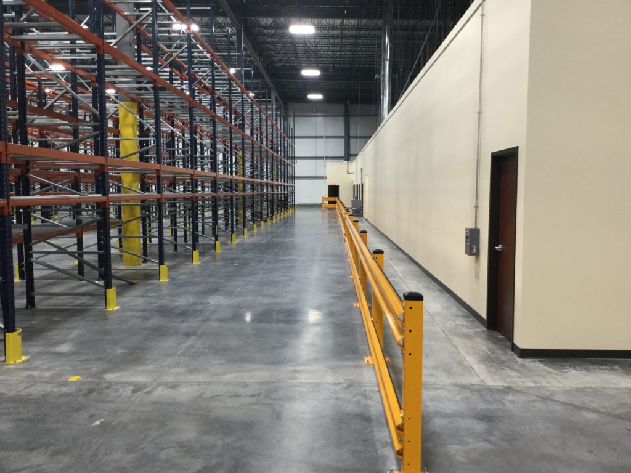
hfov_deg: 58.4
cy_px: 236
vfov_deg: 45.4
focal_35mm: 31
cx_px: 316
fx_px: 565
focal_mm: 3.3
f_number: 2.4
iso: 80
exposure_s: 1/30
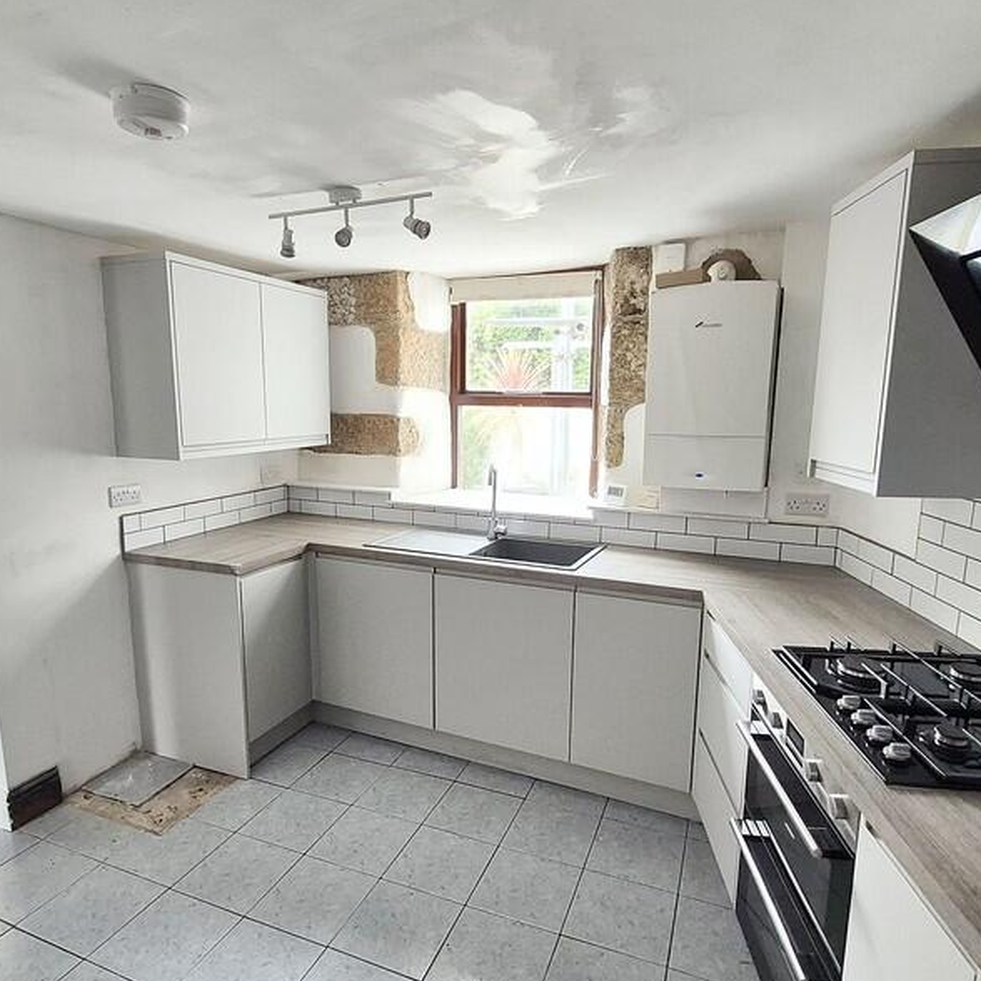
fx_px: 641
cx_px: 455
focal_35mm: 20
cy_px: 526
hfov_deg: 74.7
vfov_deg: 74.7
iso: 125
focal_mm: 1.7
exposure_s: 1/50
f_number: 2.2
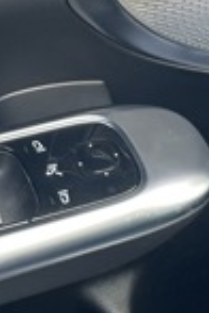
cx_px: -2
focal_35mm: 147
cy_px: 49
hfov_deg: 9.3
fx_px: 1280
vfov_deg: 13.9
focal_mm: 4.2
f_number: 1.6
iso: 100
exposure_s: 1/121
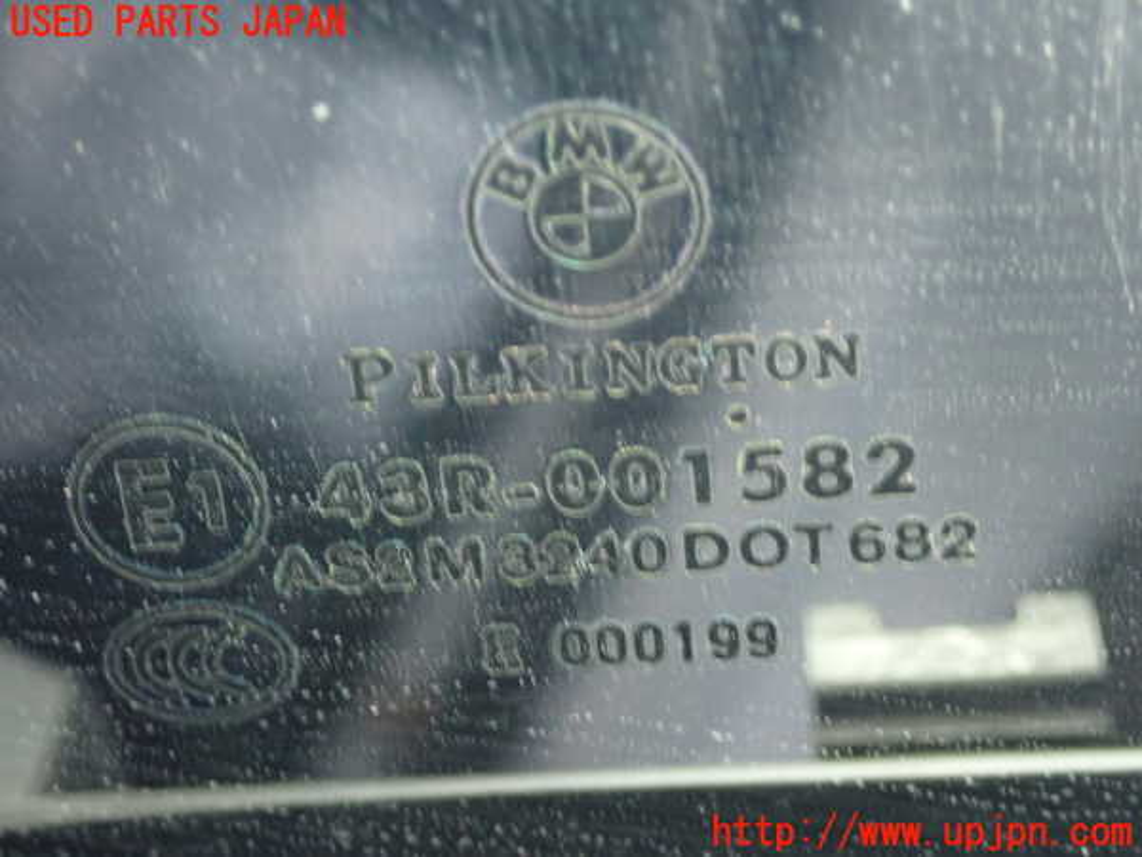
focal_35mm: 82
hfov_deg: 23.8
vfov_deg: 18.0
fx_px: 2705
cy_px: 428
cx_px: 571
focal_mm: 14.62
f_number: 4.3
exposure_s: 1/20
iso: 1000
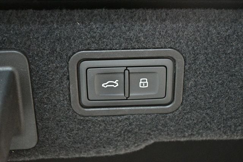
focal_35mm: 57
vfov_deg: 23.8
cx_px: 122
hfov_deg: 35.1
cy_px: 81
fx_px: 385
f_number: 5
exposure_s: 1/60
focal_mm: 38
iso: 7200
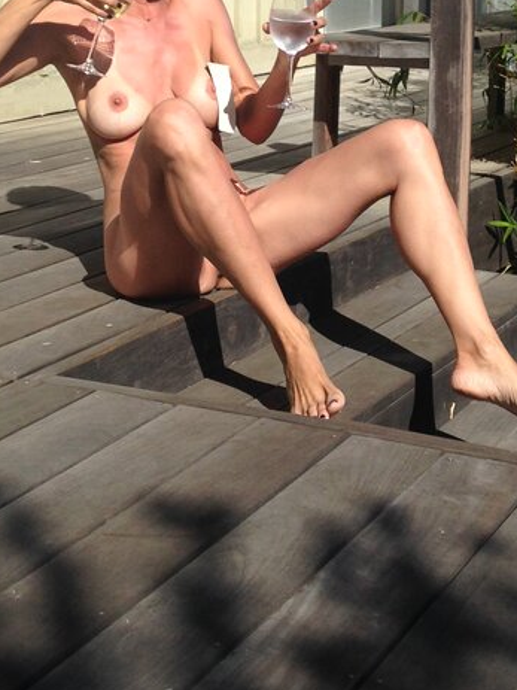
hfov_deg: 19.0
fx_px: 1534
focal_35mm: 77
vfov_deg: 24.9
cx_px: 384
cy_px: 143
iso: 50
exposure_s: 1/2262
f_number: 2.4
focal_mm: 4.12
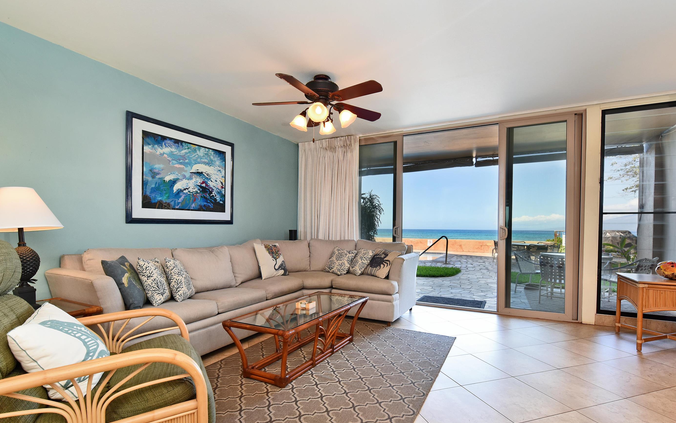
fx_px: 313
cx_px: 336
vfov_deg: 67.8
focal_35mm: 17
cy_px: 234
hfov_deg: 94.4
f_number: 16
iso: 100
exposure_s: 1/60
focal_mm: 15
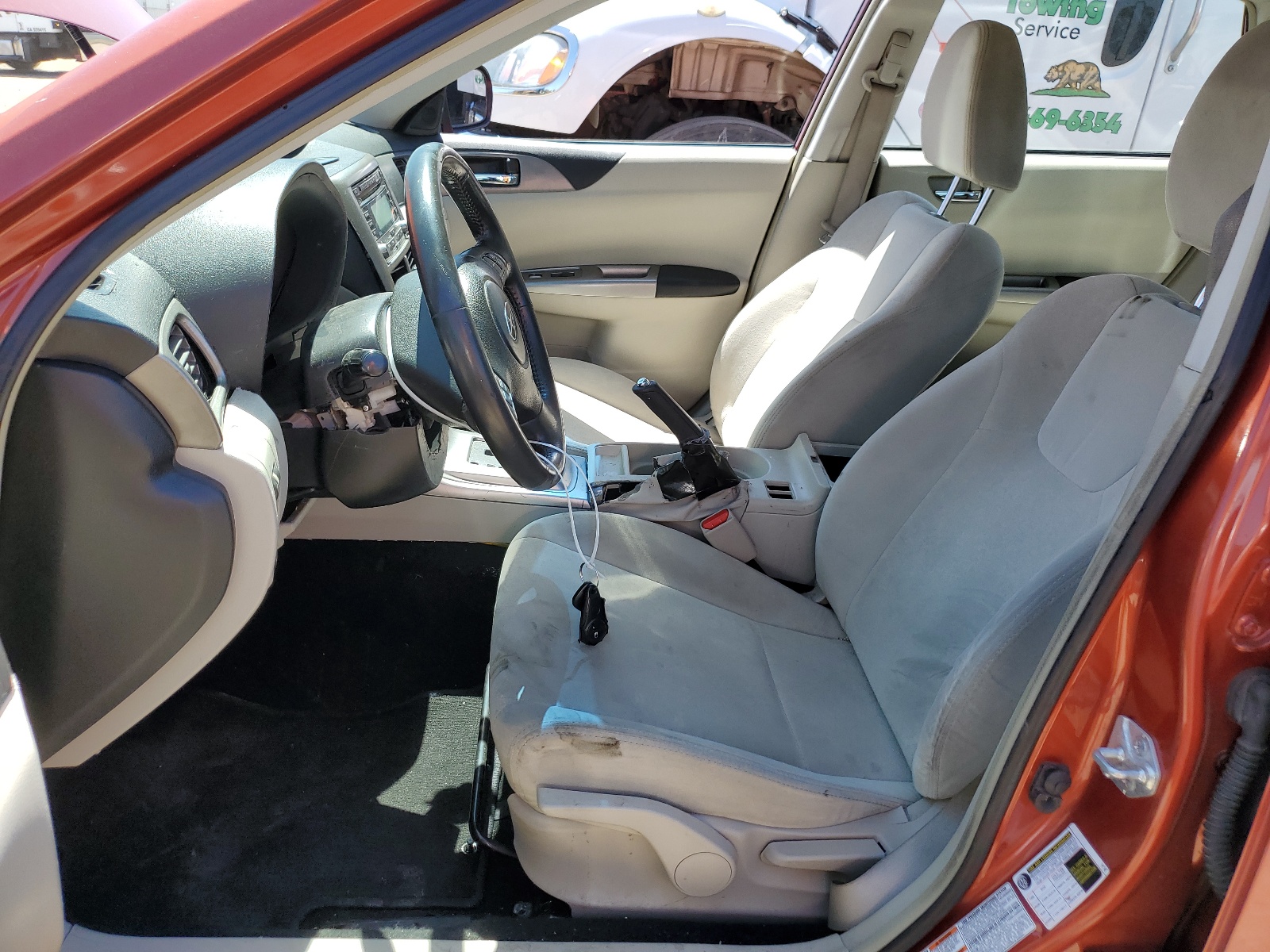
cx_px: 635
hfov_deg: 67.3
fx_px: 954
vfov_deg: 53.1
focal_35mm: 26
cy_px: 476
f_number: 1.5
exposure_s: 1/714
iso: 50
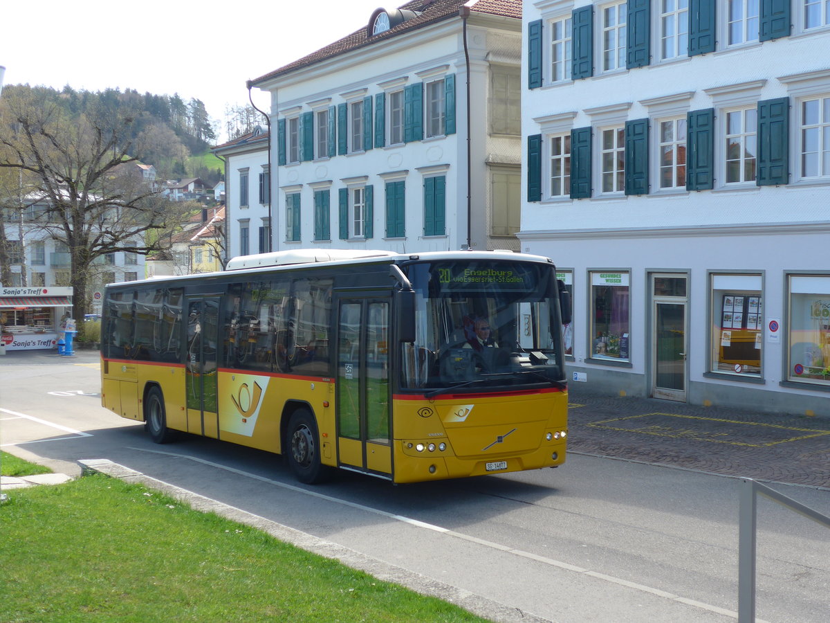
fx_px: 1103
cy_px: 312
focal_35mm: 46
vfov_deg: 31.5
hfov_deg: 41.2
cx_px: 415
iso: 80
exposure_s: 1/400
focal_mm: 9.5
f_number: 3
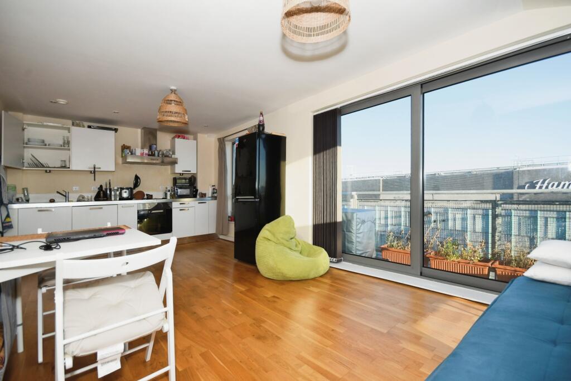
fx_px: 238
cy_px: 190
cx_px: 286
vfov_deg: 77.3
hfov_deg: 100.4
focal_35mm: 15
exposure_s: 1/250
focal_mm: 10
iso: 400
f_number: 8
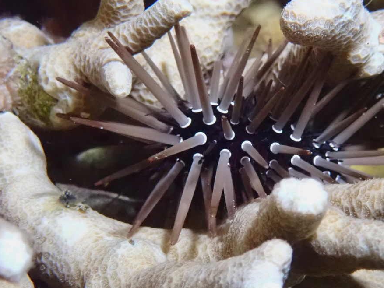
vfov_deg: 11.4
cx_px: 234
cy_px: 141
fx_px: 1442
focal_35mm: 130
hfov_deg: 15.2
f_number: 6.3
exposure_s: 1/200
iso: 1600
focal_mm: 18
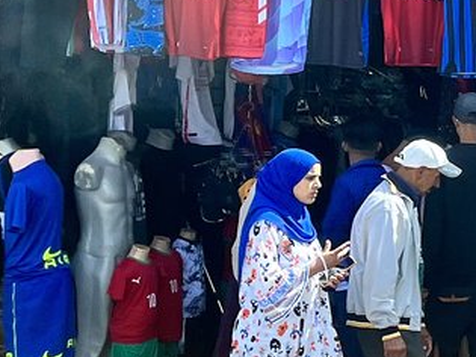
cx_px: 843
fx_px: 1814
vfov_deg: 11.2
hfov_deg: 13.5
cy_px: 39
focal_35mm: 132
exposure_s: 1/592
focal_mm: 5.1
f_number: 1.6
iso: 50
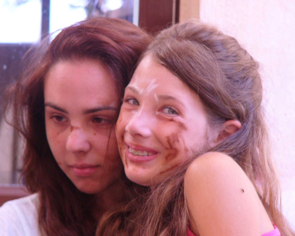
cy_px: 118
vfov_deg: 6.8
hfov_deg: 8.5
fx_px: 1982
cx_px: 154
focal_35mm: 227
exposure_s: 1/80
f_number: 2.8
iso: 100
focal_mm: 36.1
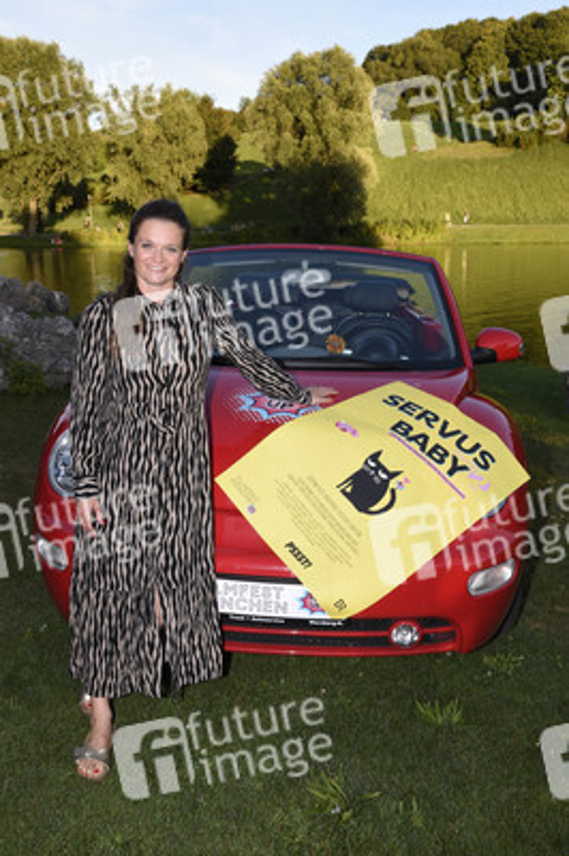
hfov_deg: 41.0
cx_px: 284
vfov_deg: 58.8
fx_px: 760
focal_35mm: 32
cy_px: 428
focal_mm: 32
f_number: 10
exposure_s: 1/160
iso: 500
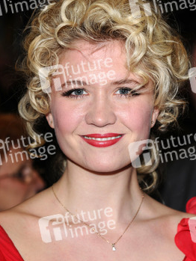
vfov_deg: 14.9
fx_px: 996
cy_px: 113
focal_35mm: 132
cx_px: 99
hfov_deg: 11.2
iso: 400
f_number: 5
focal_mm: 80
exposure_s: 1/200
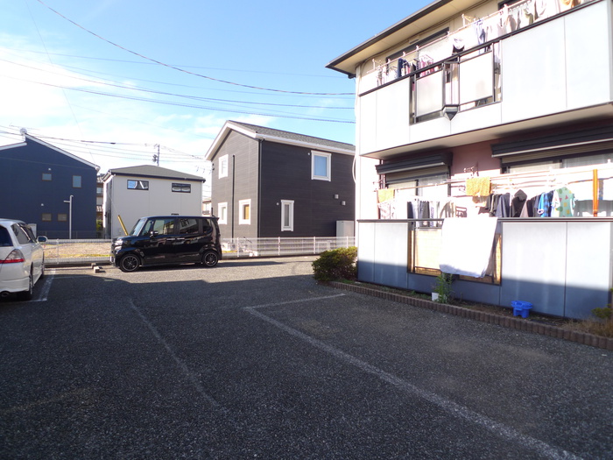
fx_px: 425
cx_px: 306
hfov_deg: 71.6
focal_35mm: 24
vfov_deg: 56.8
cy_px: 230
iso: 80
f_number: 2.8
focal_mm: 5.1
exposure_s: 1/400
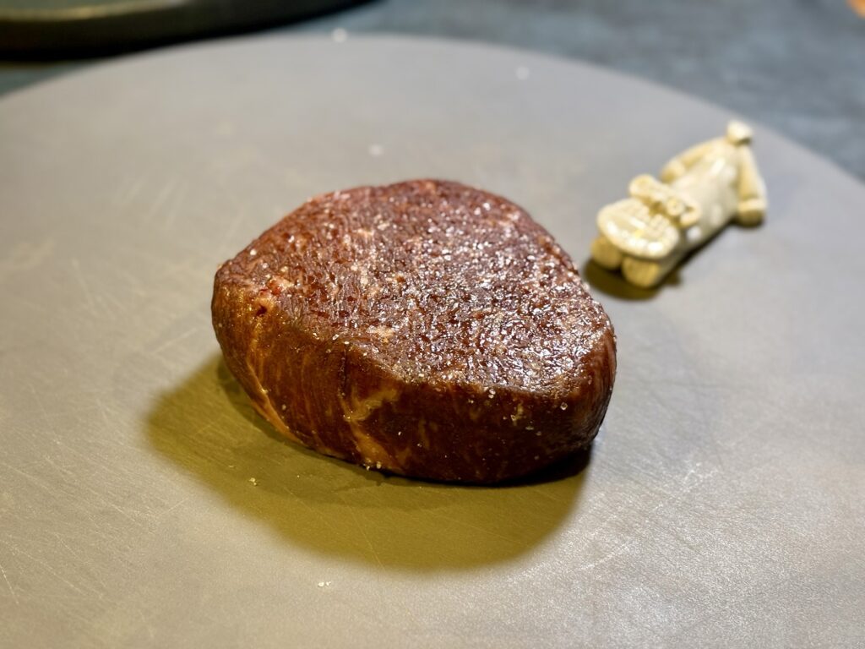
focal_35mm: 52
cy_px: 324
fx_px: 1299
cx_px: 432
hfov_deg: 36.8
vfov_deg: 28.0
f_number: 1.6
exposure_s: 1/50
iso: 160
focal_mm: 5.96
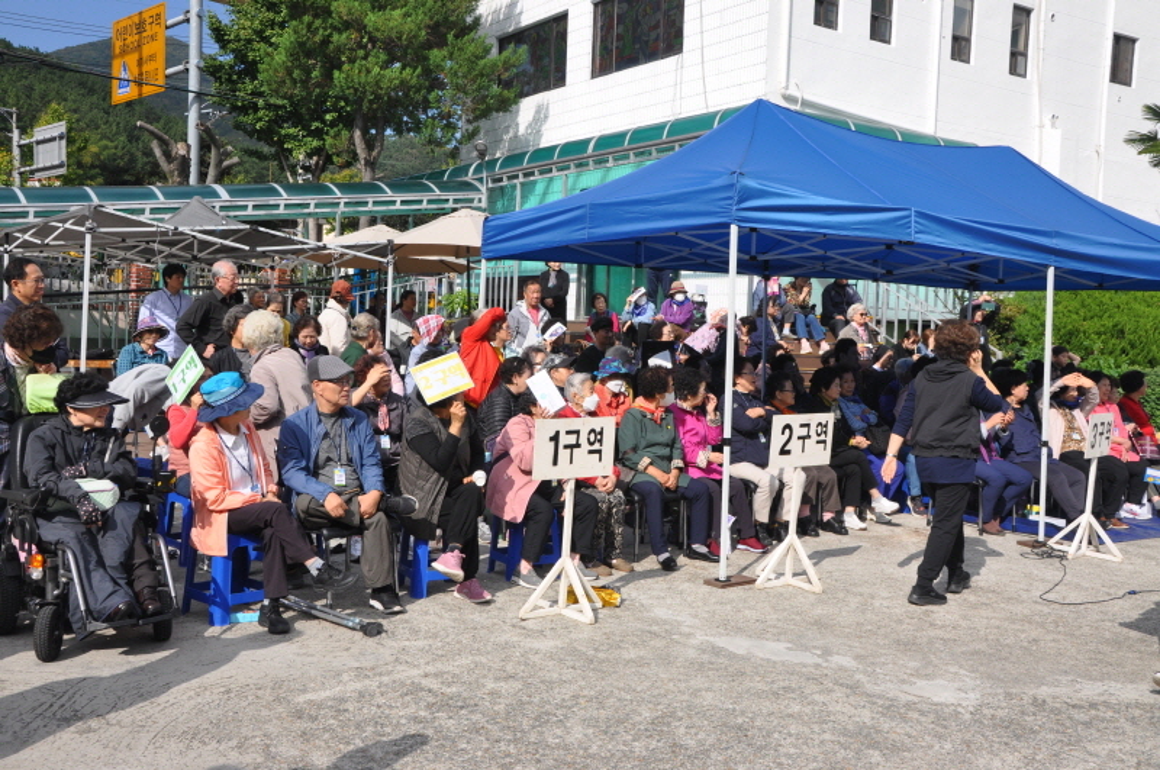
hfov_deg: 53.2
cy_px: 385
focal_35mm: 36
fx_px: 1158
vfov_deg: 36.8
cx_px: 580
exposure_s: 1/400
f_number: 10
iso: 200
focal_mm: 24
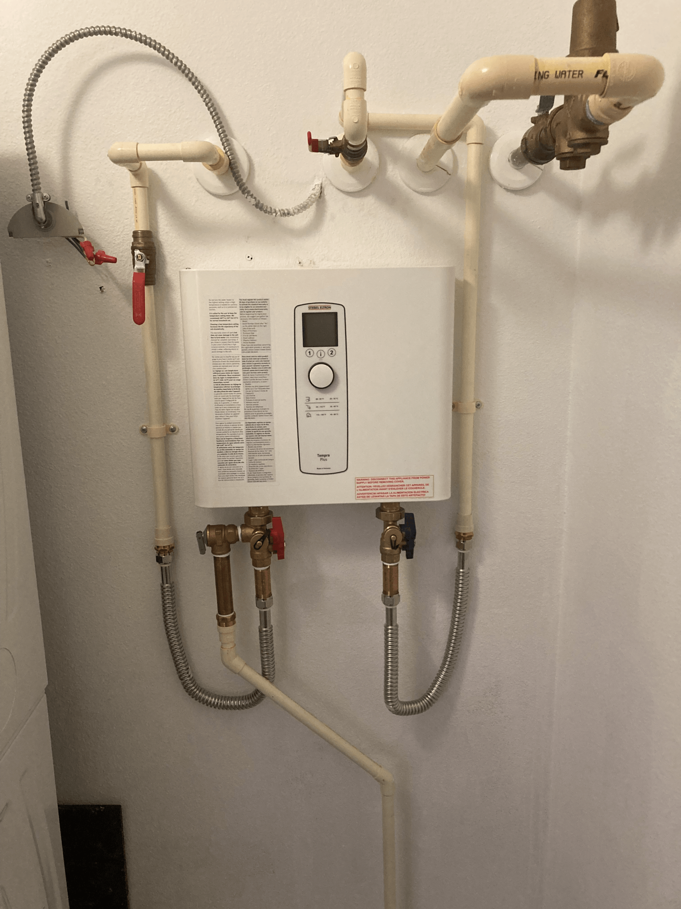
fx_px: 734
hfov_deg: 49.7
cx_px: 340
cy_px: 454
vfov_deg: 63.4
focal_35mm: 28
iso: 250
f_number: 1.8
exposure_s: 1/60
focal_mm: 3.99
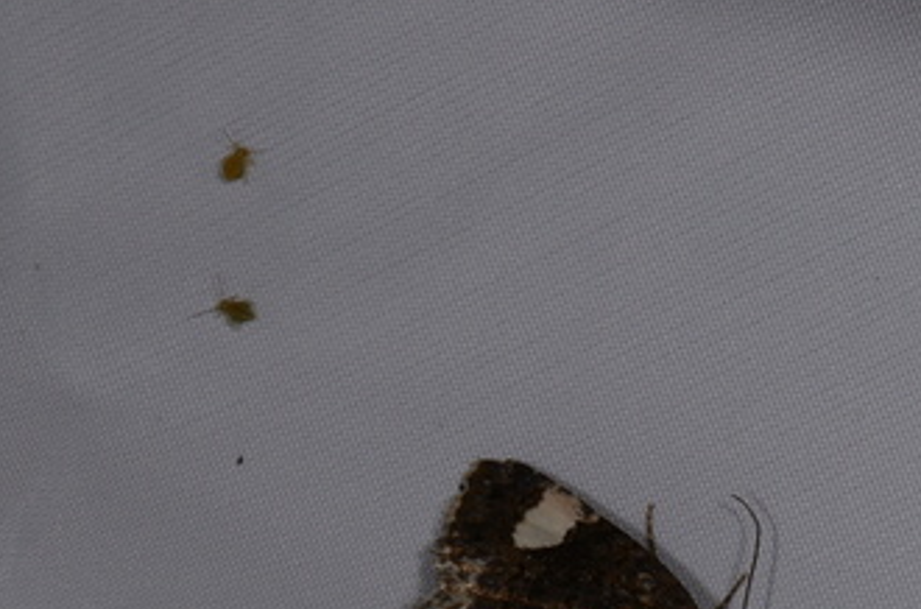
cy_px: 511
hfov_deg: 6.7
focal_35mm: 306
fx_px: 7811
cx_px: 586
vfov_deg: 4.5
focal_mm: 85
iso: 100
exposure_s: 1/60
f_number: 22
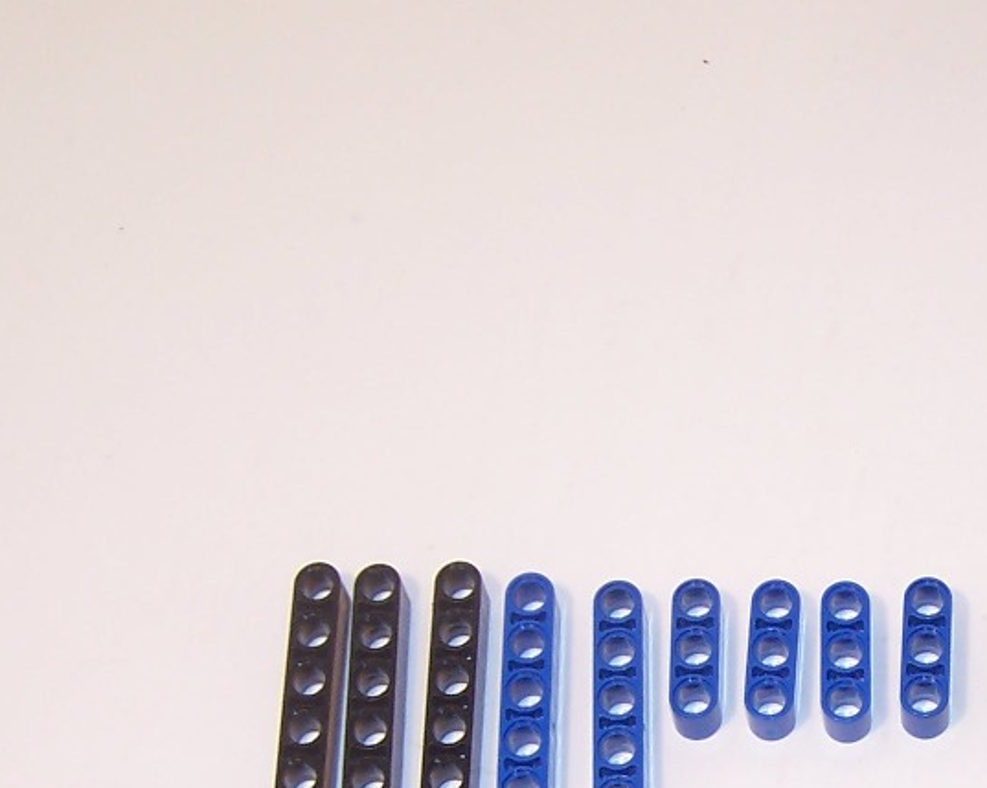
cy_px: 872
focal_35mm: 89
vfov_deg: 16.7
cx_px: 974
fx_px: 2598
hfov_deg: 20.8
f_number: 2.8
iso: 80
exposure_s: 1/90
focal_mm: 6.3
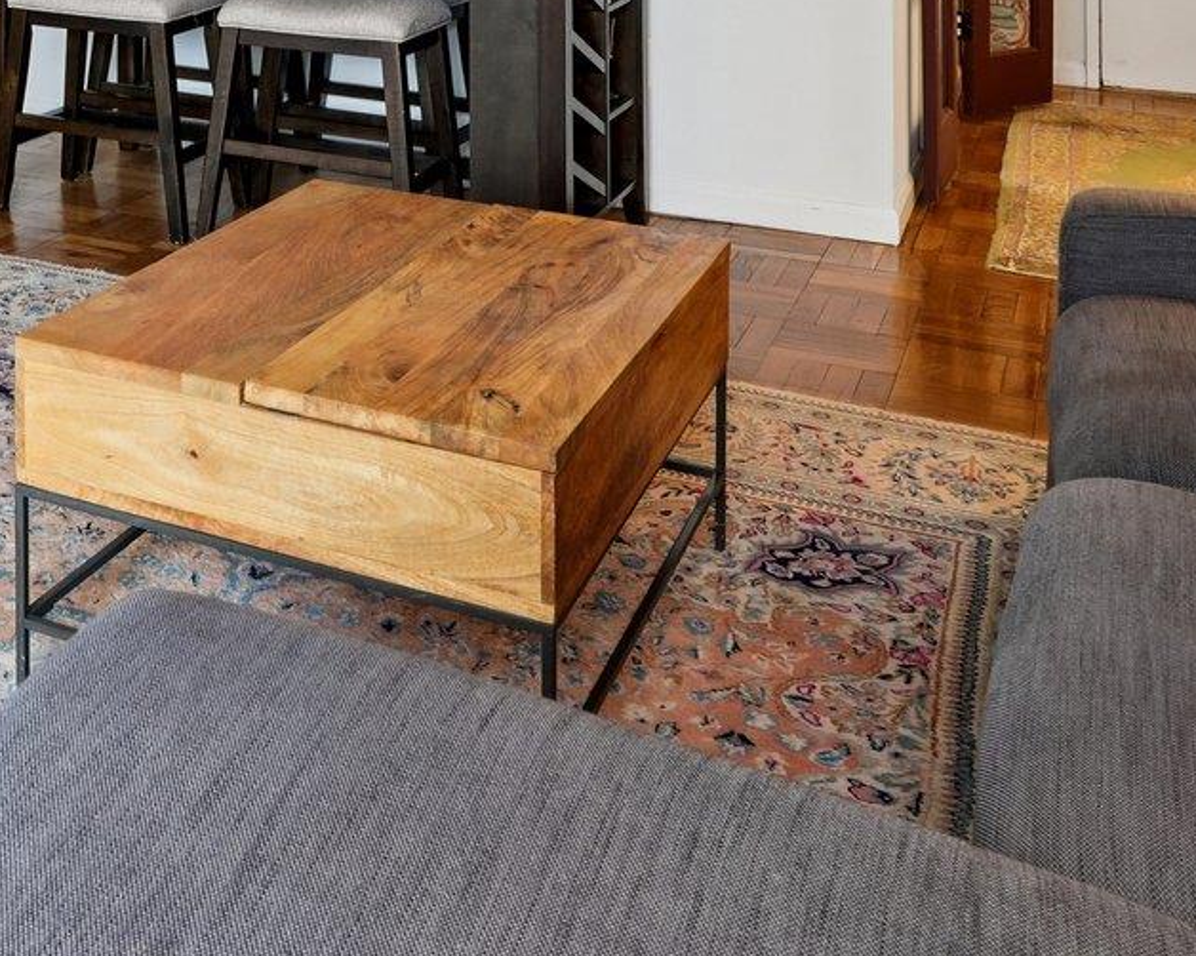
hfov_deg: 34.3
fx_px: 1788
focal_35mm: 51
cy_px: -268
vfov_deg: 25.9
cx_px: 57
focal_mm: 16.5
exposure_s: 1/8
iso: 400
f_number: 9
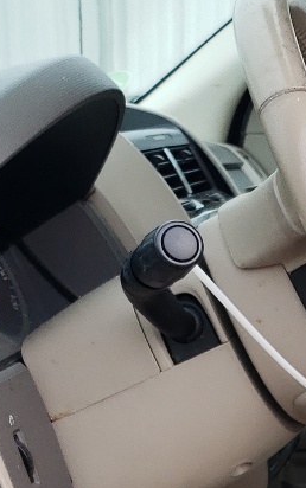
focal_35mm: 107
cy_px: 513
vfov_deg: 18.8
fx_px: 1426
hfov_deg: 11.3
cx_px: 570
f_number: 1.5
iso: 50
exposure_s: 1/357
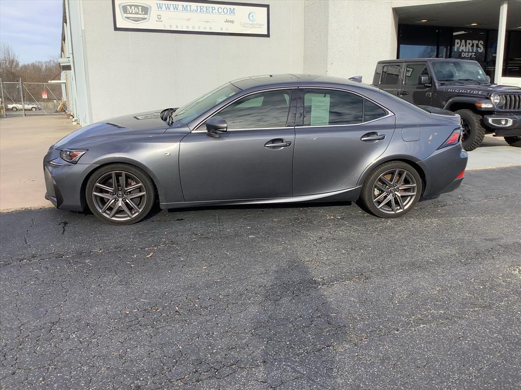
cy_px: 195
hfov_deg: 58.4
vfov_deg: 45.4
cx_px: 260
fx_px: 467
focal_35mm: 31
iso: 25
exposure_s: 1/574
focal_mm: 3.3
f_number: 2.4
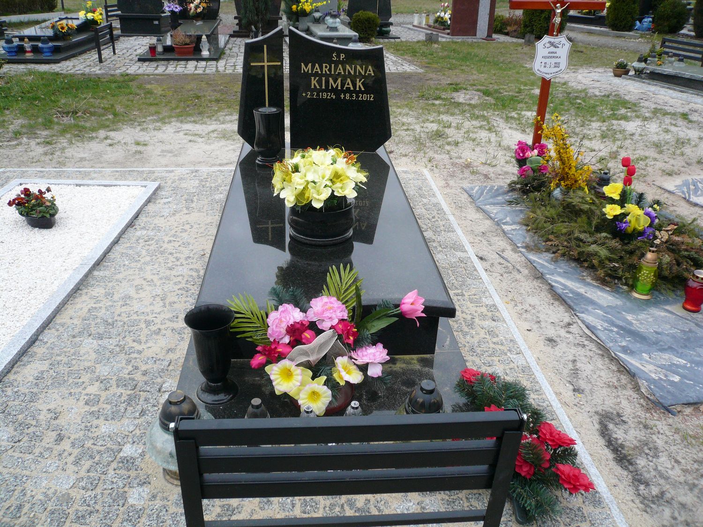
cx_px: 352
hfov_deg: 63.4
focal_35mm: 28
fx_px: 569
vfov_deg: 49.7
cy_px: 264
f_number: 2.8
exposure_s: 1/500
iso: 100
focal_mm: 4.6
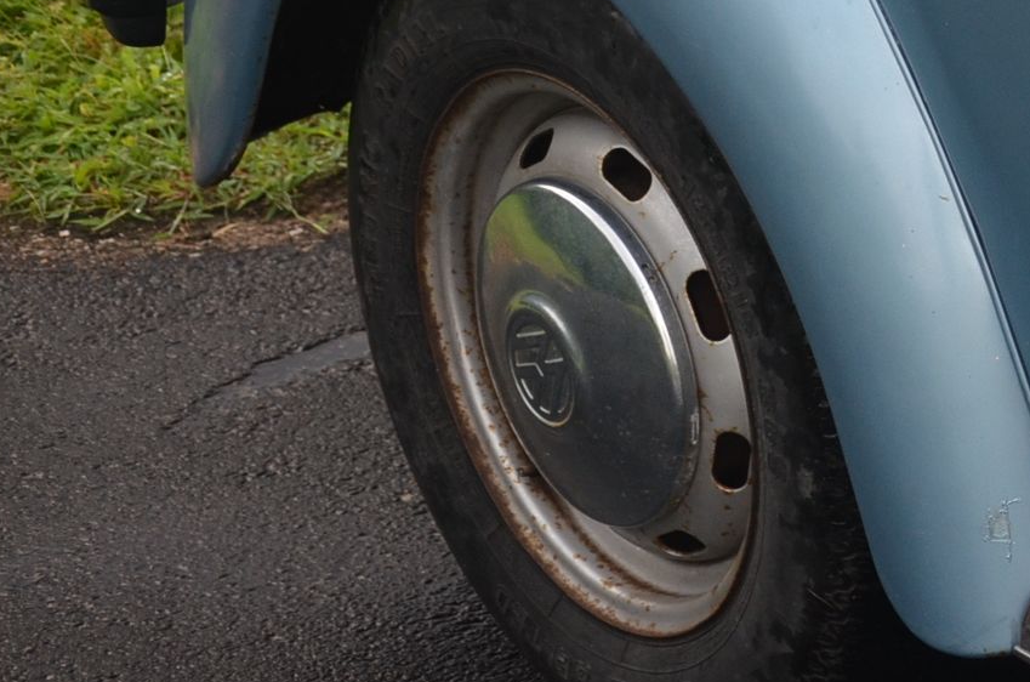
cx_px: 1485
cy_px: 78
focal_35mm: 152
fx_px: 4352
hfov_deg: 12.9
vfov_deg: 8.9
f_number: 4.5
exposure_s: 1/60
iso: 500
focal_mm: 35
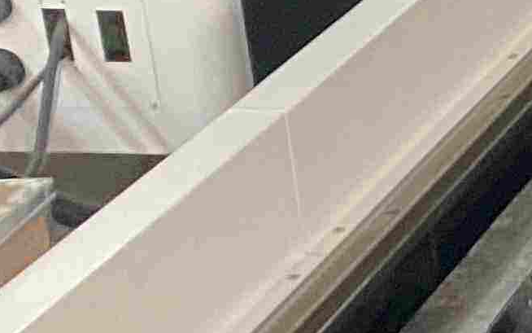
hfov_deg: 10.0
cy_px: 211
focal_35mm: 170
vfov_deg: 7.7
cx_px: 1469
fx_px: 2465
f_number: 1.8
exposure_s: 1/60
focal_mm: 4.25
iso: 200
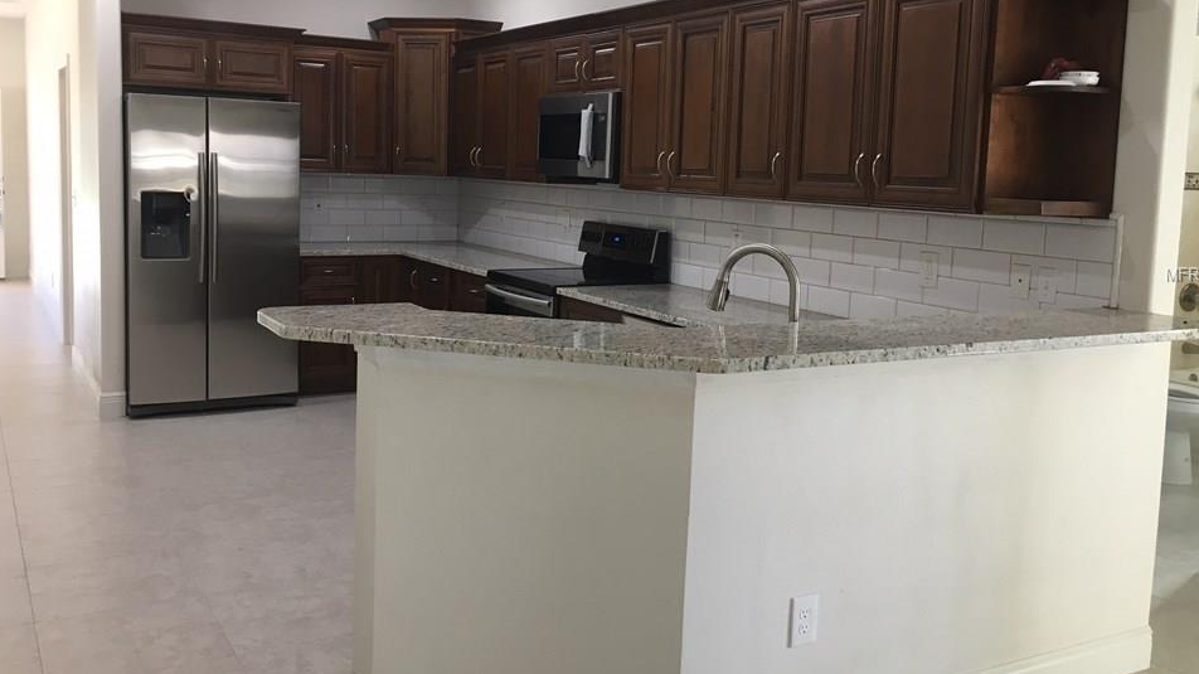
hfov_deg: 58.0
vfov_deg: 34.5
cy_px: 275
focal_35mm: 34
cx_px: 596
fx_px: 1081
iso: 50
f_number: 2.2
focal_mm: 4.15
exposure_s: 1/30
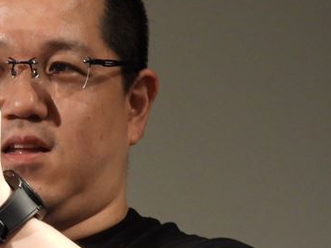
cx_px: -101
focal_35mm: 219
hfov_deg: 8.9
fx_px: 2093
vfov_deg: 6.8
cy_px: 154
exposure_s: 1/40
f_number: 3.5
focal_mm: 13.4
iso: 400
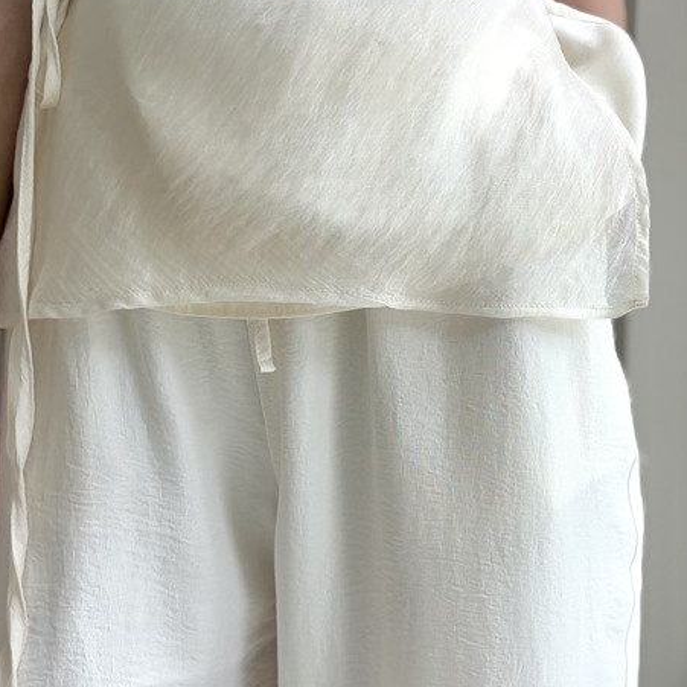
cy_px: 378
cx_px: 395
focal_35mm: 51
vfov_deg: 33.4
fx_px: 1145
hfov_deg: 33.3
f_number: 1.6
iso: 50
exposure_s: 1/576
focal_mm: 5.96
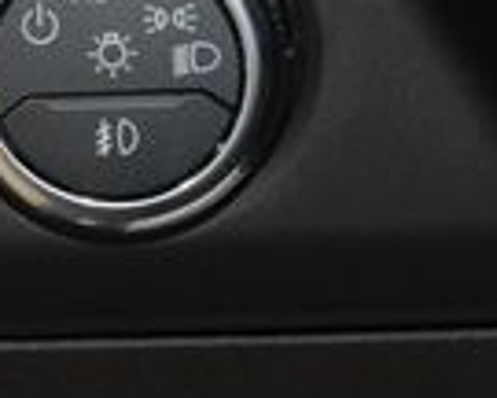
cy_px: -245
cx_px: -169
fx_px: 6855
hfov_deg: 4.1
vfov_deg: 3.3
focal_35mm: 466
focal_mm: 70
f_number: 4.5
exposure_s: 1/60
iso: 2200
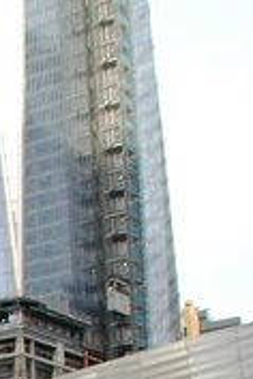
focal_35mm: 122
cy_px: 552
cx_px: -362
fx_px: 1286
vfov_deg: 15.6
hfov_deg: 9.8
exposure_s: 1/160
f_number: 10
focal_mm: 18
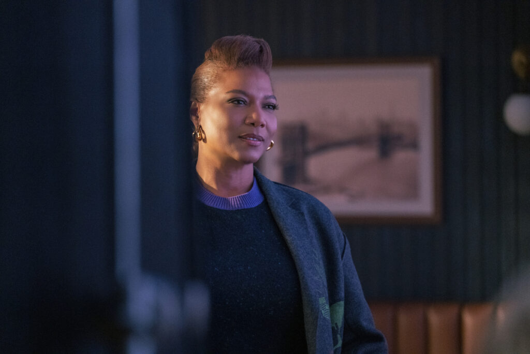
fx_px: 1796
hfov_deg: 16.8
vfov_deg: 11.2
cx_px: 265
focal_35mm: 122
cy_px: 177
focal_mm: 122
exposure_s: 1/160
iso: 4000
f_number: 2.8
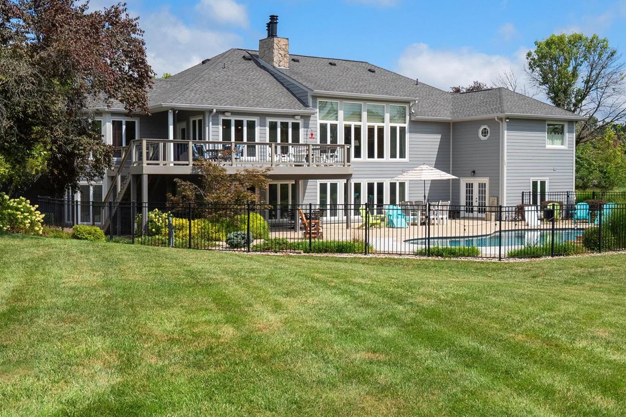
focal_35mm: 44
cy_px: 170
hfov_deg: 44.5
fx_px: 765
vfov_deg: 30.4
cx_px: 327
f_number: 6.3
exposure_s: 1/2000
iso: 400
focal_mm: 18
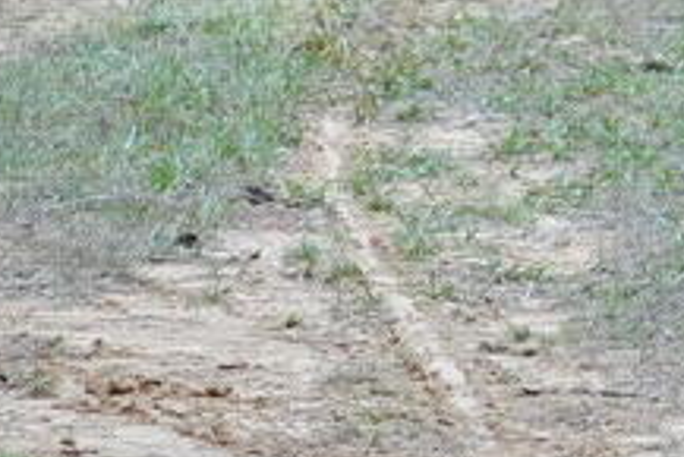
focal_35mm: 522
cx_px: 479
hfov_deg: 3.9
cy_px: -801
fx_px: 9924
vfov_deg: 2.6
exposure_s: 1/160
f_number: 4.5
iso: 640
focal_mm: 70
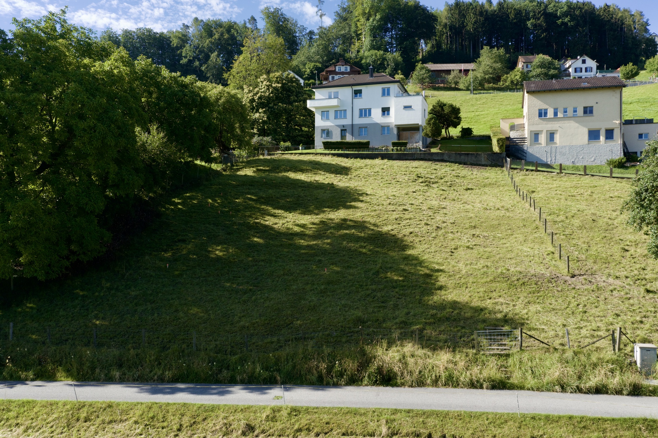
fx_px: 512
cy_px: 219
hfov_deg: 65.5
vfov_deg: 46.4
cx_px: 329
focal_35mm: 28
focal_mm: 10.26
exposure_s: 1/80
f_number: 6.3
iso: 100
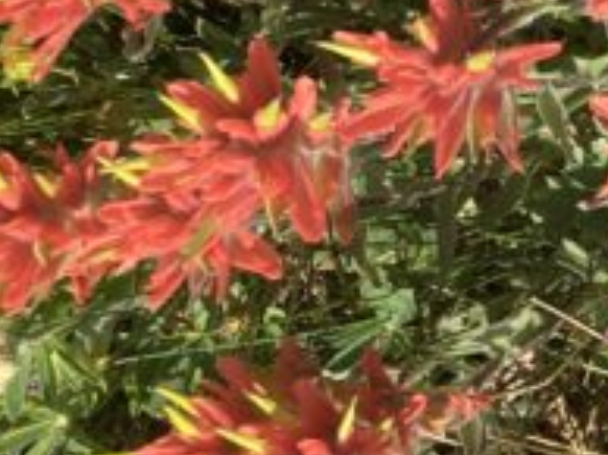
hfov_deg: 11.0
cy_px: -169
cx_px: 1504
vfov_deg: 9.8
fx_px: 2596
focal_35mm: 148
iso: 20
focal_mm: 3.99
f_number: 1.8
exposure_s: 1/857
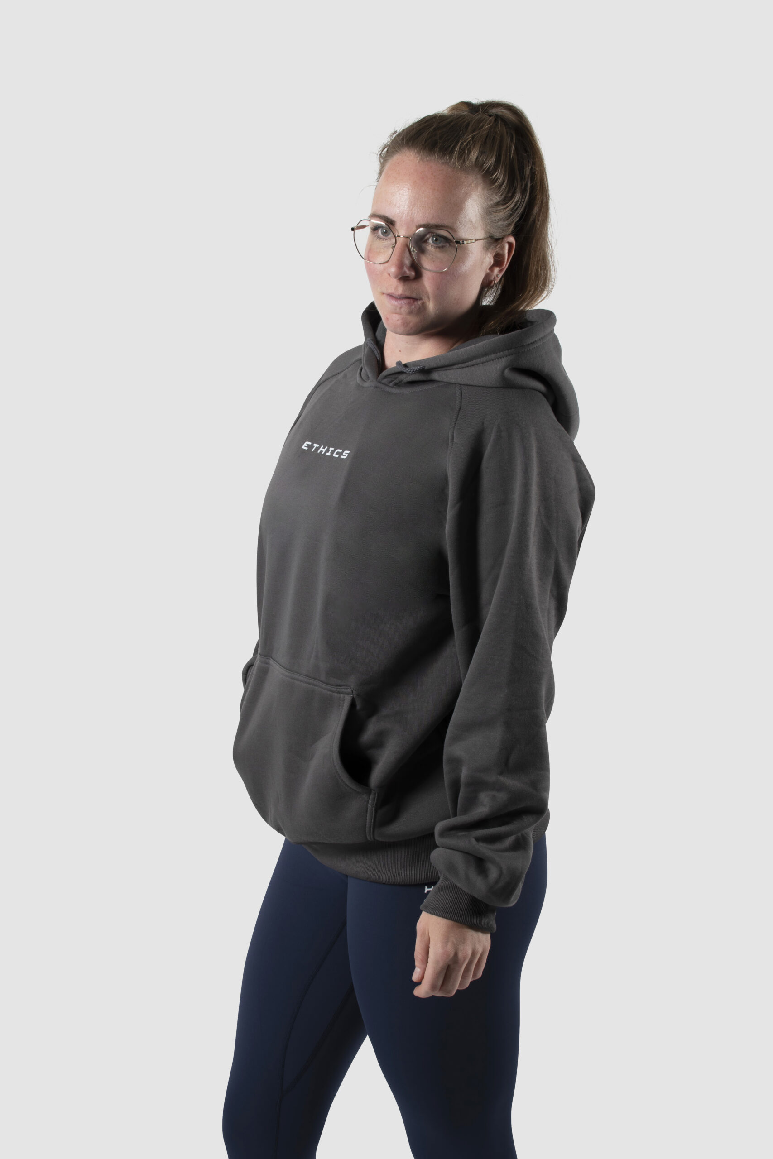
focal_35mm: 72
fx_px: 2319
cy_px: 580
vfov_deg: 28.1
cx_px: 386
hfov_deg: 18.9
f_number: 9
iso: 100
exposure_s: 1/250
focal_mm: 48
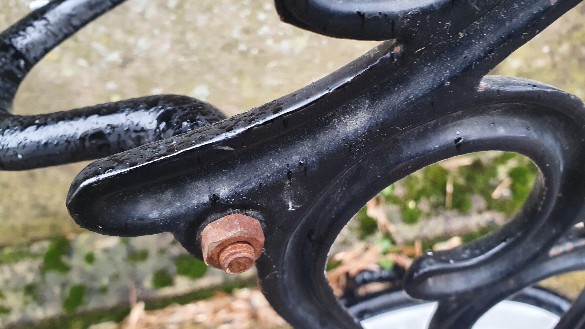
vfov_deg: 36.7
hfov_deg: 60.9
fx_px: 496
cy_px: 159
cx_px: 316
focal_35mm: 32
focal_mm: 4.32
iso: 200
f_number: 2.4
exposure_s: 1/50
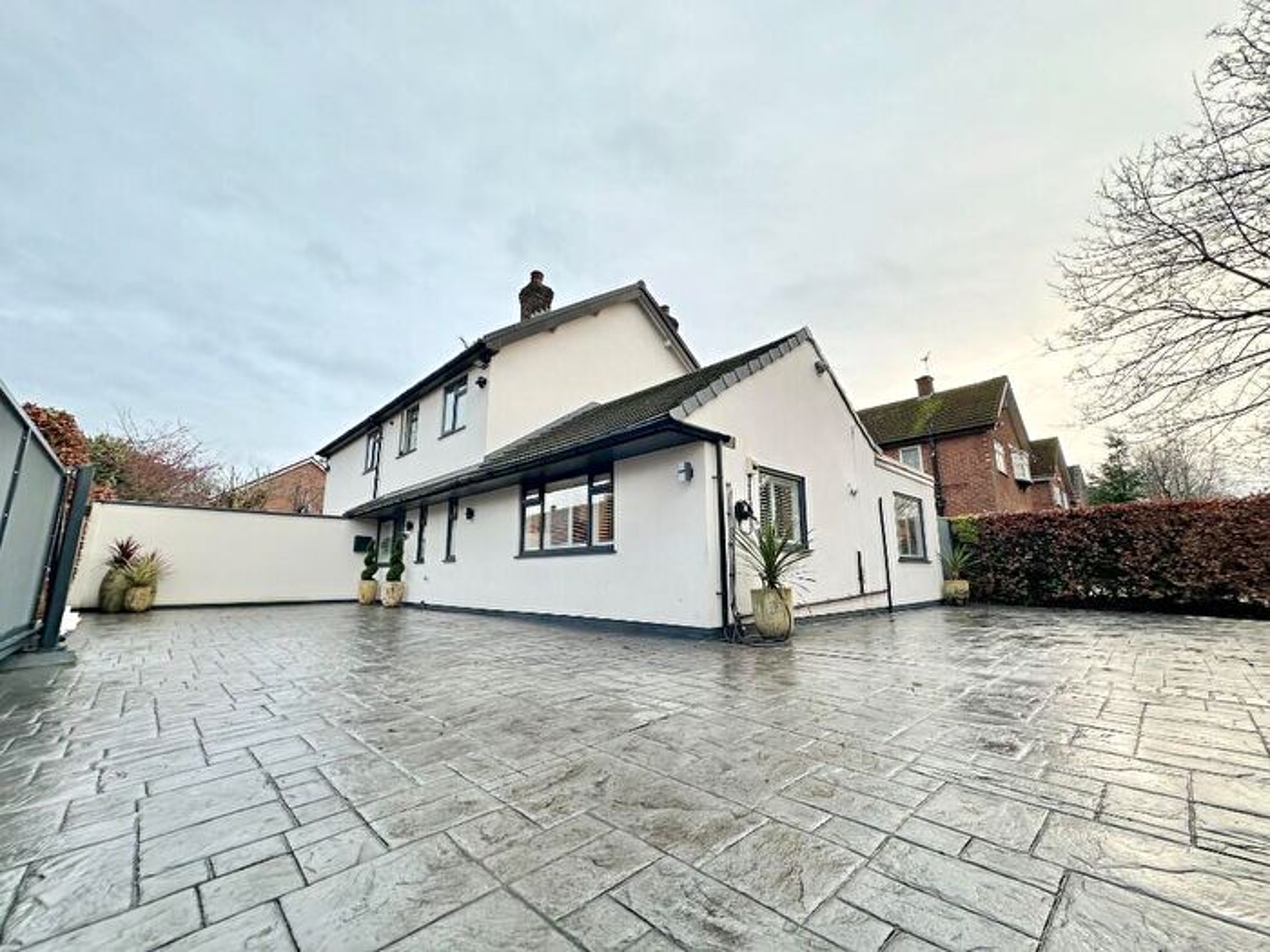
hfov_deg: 102.1
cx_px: 635
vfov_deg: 85.7
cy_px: 476
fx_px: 514
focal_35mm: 14
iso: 40
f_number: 2.2
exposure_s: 1/205
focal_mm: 2.22
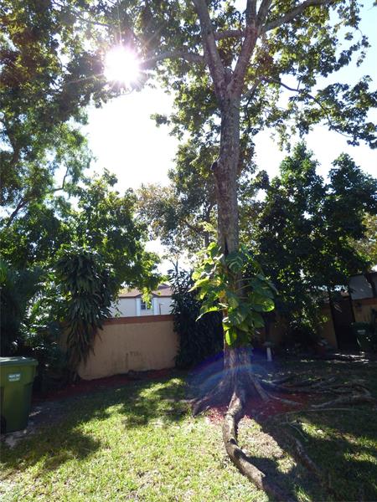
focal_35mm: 20
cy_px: 251
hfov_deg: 66.0
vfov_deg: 81.7
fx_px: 290
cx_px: 188
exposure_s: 1/320
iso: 100
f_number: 3.2
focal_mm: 3.58
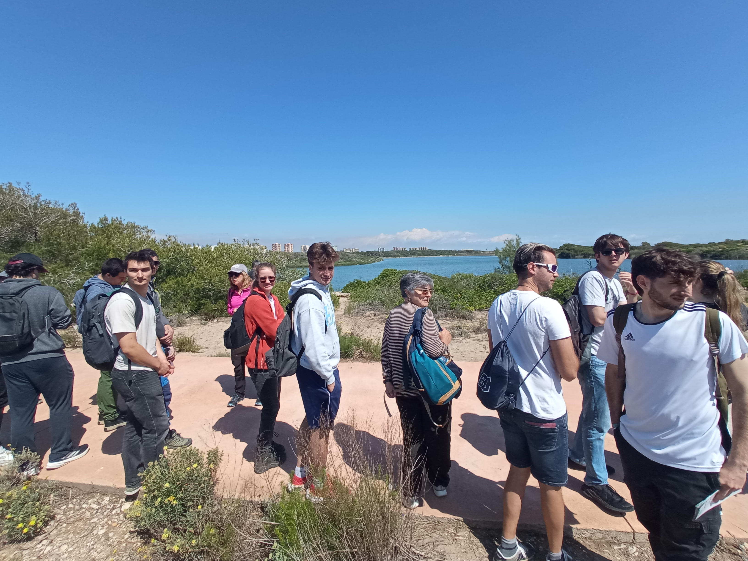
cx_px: 374
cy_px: 280
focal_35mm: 15
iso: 111
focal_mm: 1.65
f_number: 2.2
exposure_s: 1/1618
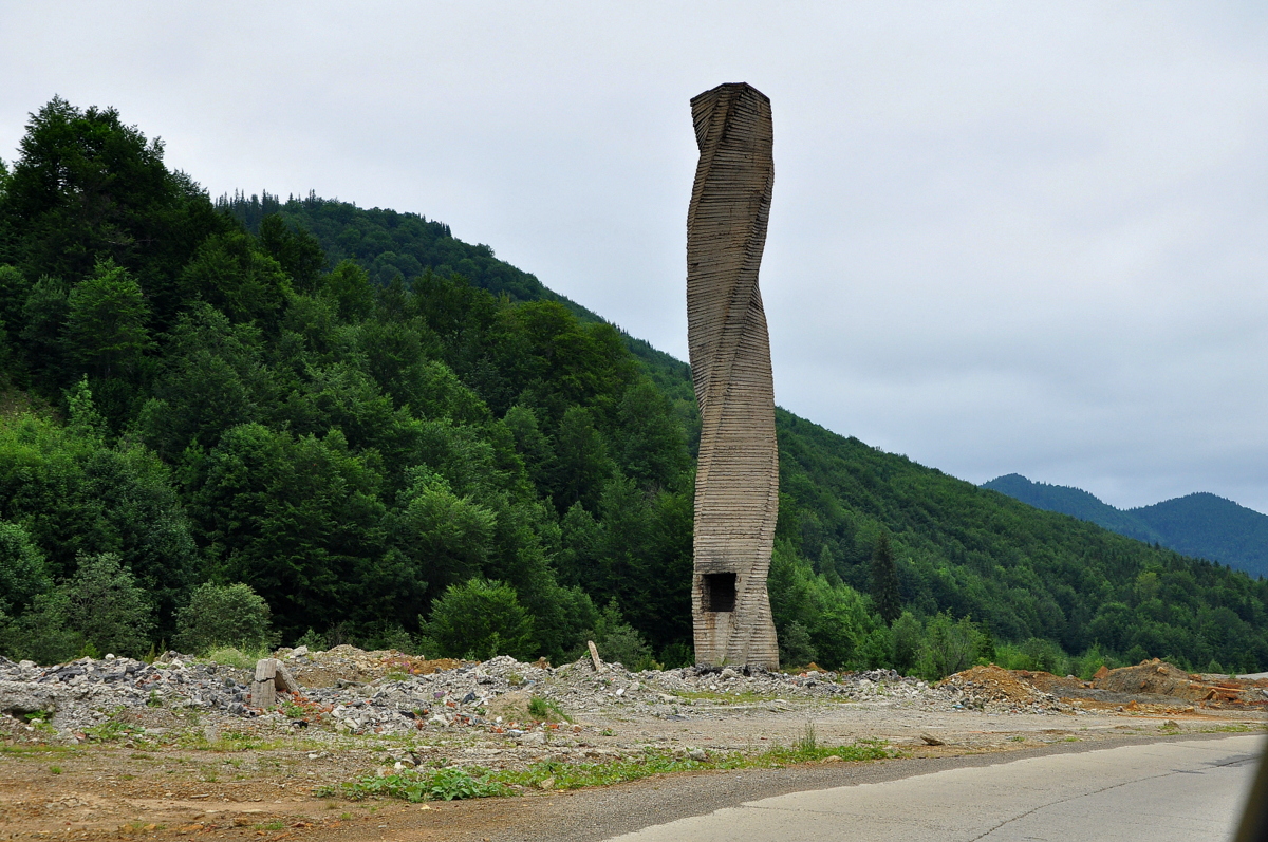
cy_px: 421
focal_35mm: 48
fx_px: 1689
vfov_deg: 28.0
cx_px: 634
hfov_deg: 41.2
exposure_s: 1/320
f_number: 9
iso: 400
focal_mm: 32
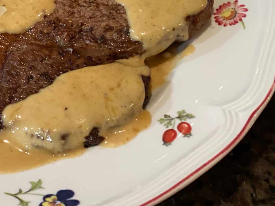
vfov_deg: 11.9
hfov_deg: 15.6
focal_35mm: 123
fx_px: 977
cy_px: 5
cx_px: -15
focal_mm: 6
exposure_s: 1/33
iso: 125
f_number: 2
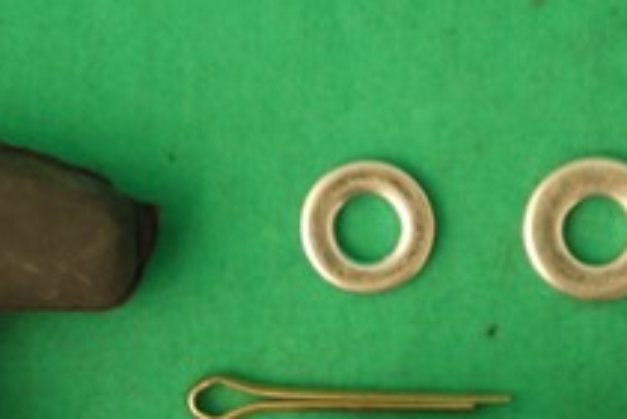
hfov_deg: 11.4
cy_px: 529
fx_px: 3137
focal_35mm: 180
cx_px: 360
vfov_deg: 7.6
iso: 400
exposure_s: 1/40
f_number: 4.5
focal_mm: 24
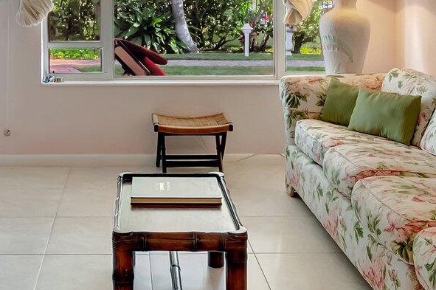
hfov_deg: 37.7
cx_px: 139
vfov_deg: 24.4
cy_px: -18
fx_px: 629
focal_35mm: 52
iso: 1000
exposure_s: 1/13
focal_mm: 10
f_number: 8
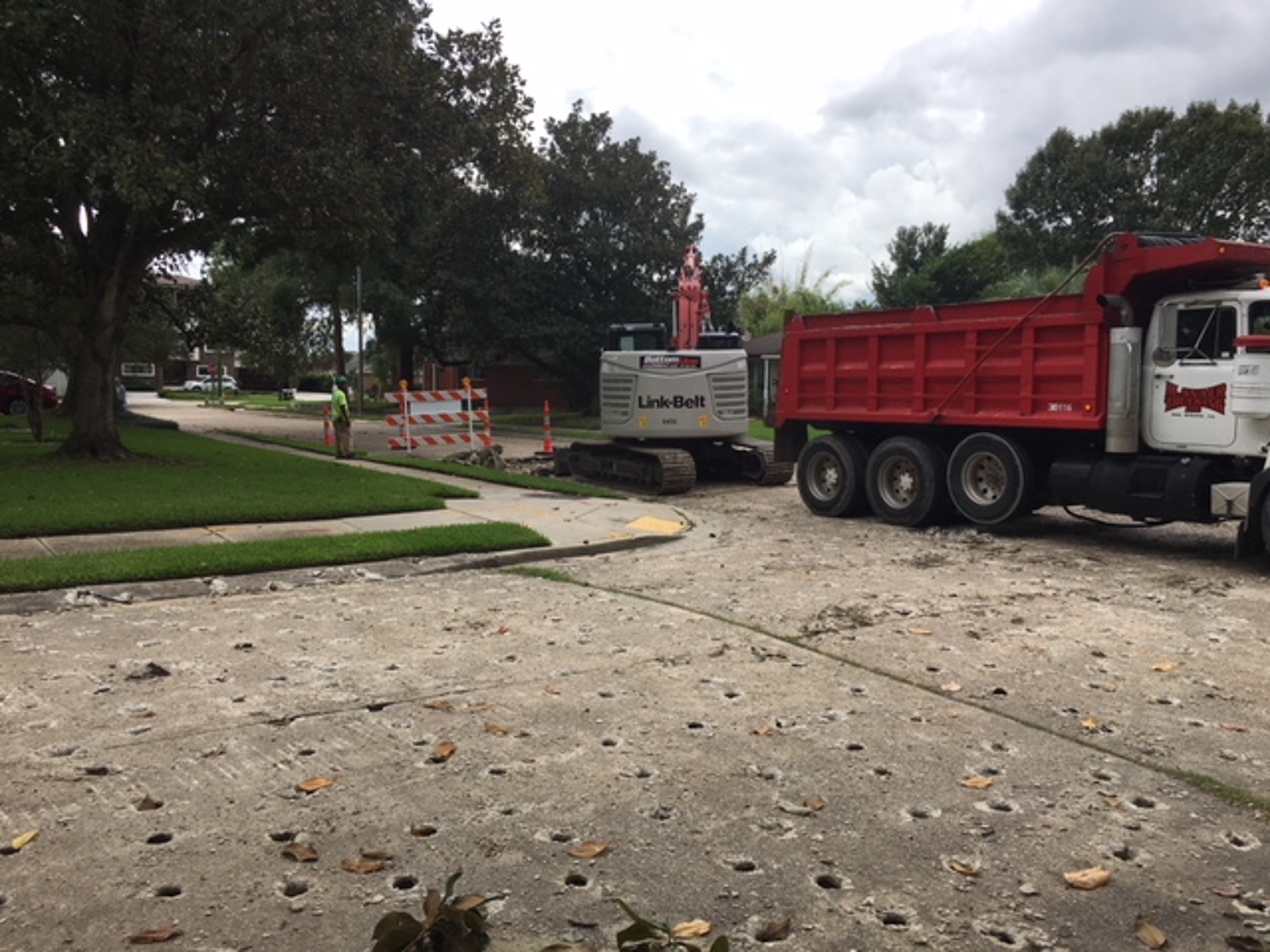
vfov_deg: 48.2
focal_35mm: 29
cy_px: 476
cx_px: 635
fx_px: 1064
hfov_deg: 61.7
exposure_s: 1/1054
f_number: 2.2
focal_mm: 4.15
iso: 25
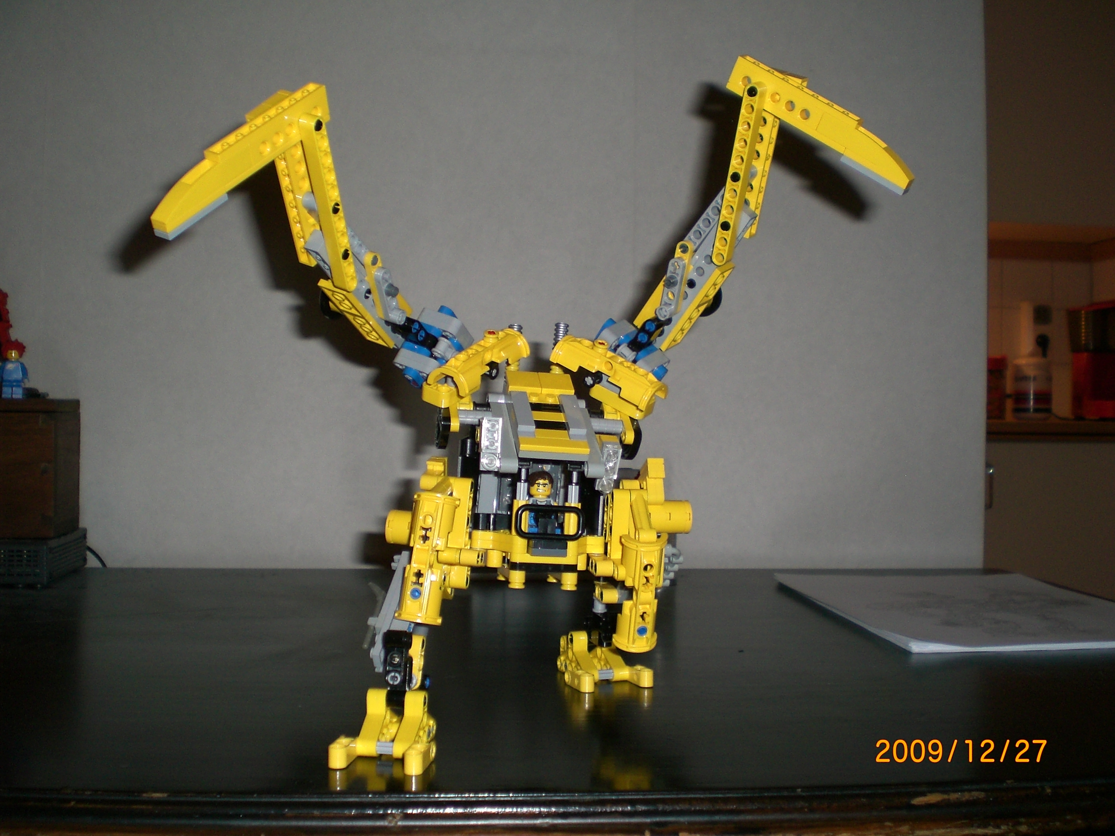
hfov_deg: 49.0
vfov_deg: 37.7
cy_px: 418
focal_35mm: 38
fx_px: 1224
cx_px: 558
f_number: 3.1
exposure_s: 1/60
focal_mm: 6.3
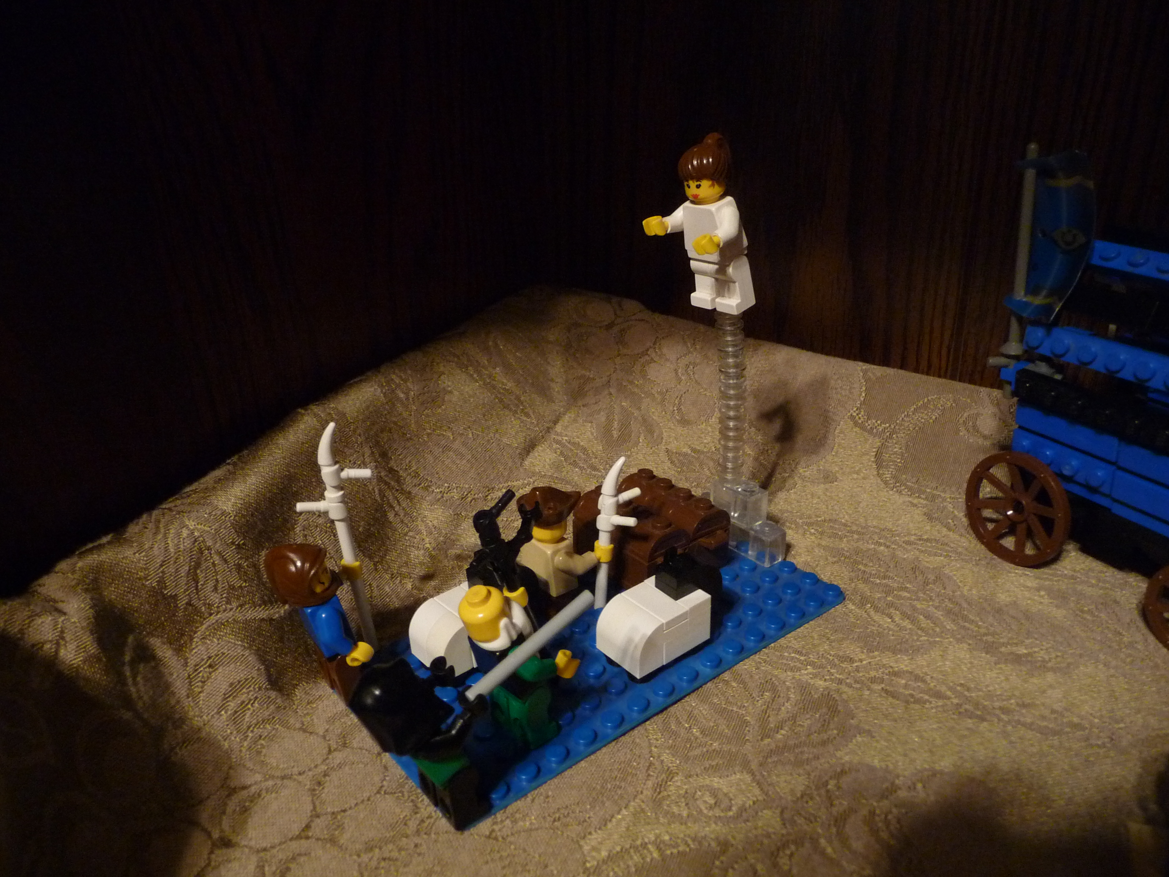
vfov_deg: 49.7
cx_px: 584
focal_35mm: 28
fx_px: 946
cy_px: 438
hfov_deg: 63.4
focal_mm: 4.7
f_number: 3.3
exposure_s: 1/4
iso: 400
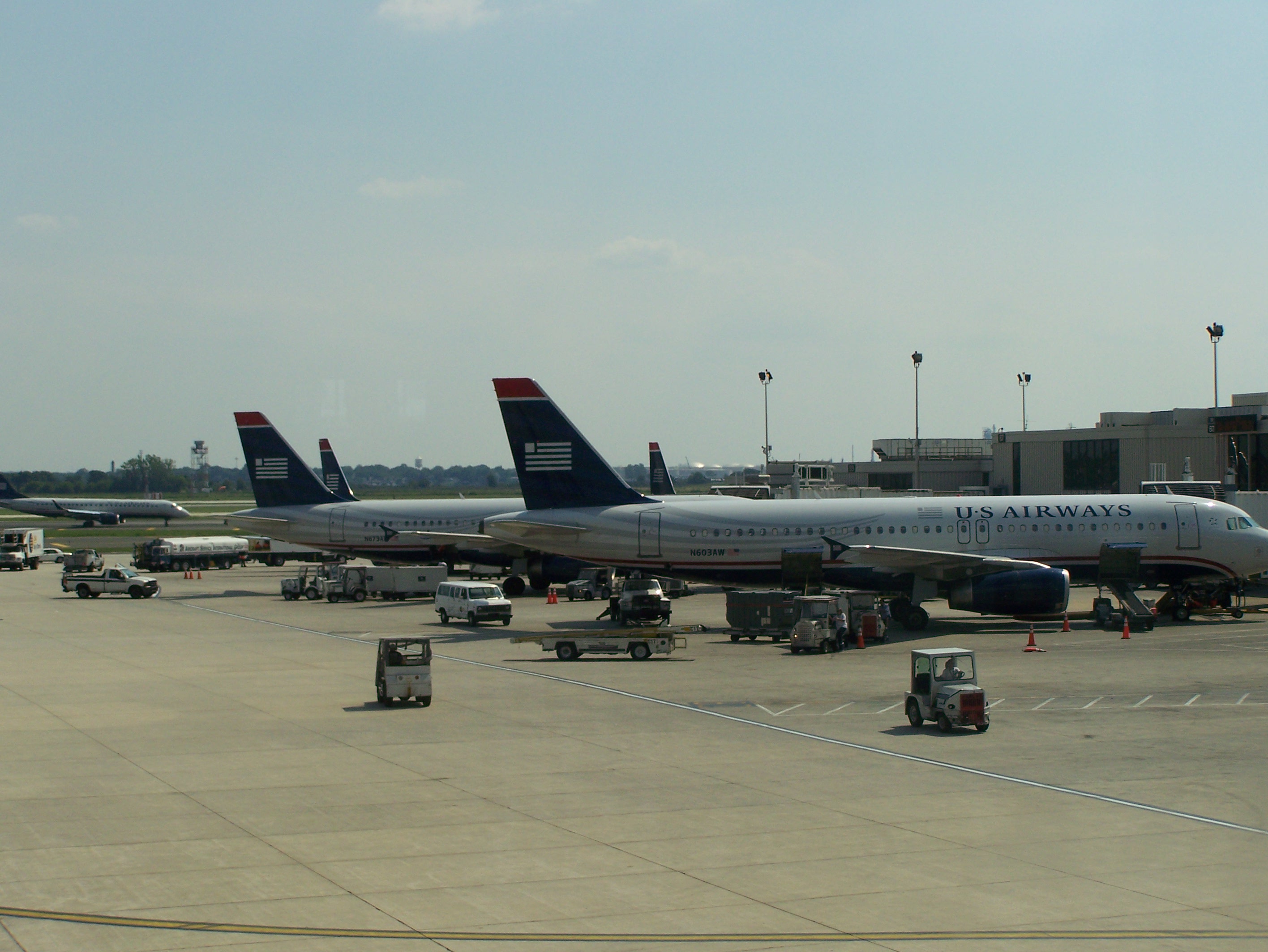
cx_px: 634
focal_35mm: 69
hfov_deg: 28.1
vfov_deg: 21.3
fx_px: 2529
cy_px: 476
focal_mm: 11.5
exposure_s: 1/1000
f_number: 4.5
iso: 80
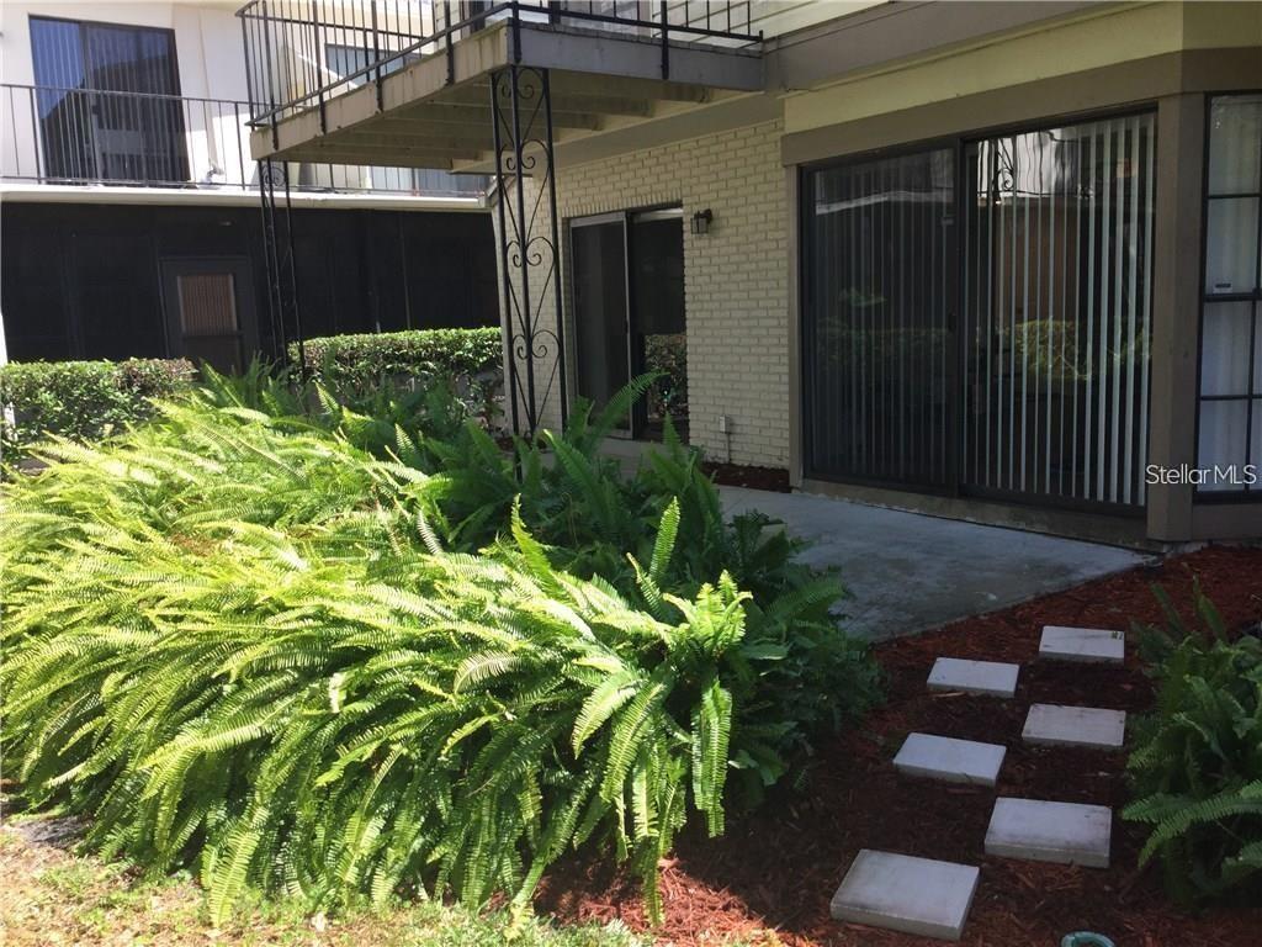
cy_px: 474
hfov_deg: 58.4
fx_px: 1130
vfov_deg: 45.4
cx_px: 631
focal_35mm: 31
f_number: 2.4
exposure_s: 1/306
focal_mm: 3.3
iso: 25
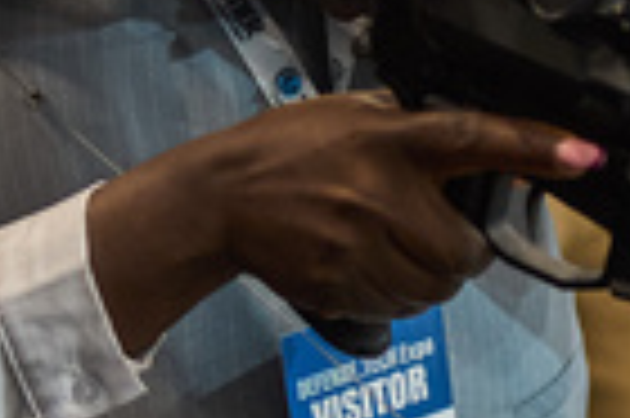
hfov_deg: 8.1
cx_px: 284
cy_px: 461
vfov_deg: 5.3
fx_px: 4475
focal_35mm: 256
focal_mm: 35
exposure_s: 1/200
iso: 320
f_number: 1.4
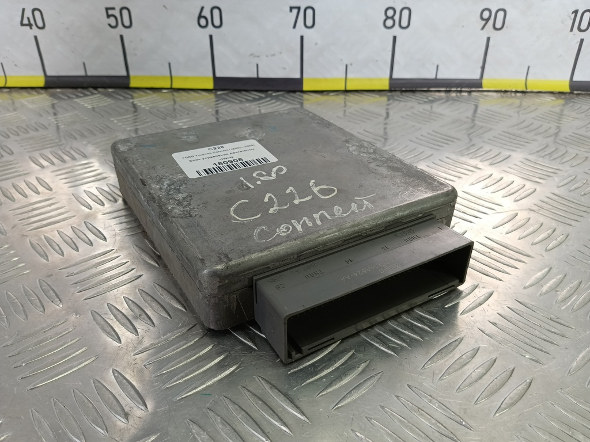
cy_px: 221
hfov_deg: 65.3
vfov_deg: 51.4
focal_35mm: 27
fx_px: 460
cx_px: 295
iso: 119
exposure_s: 1/100
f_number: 1.6
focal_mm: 4.11
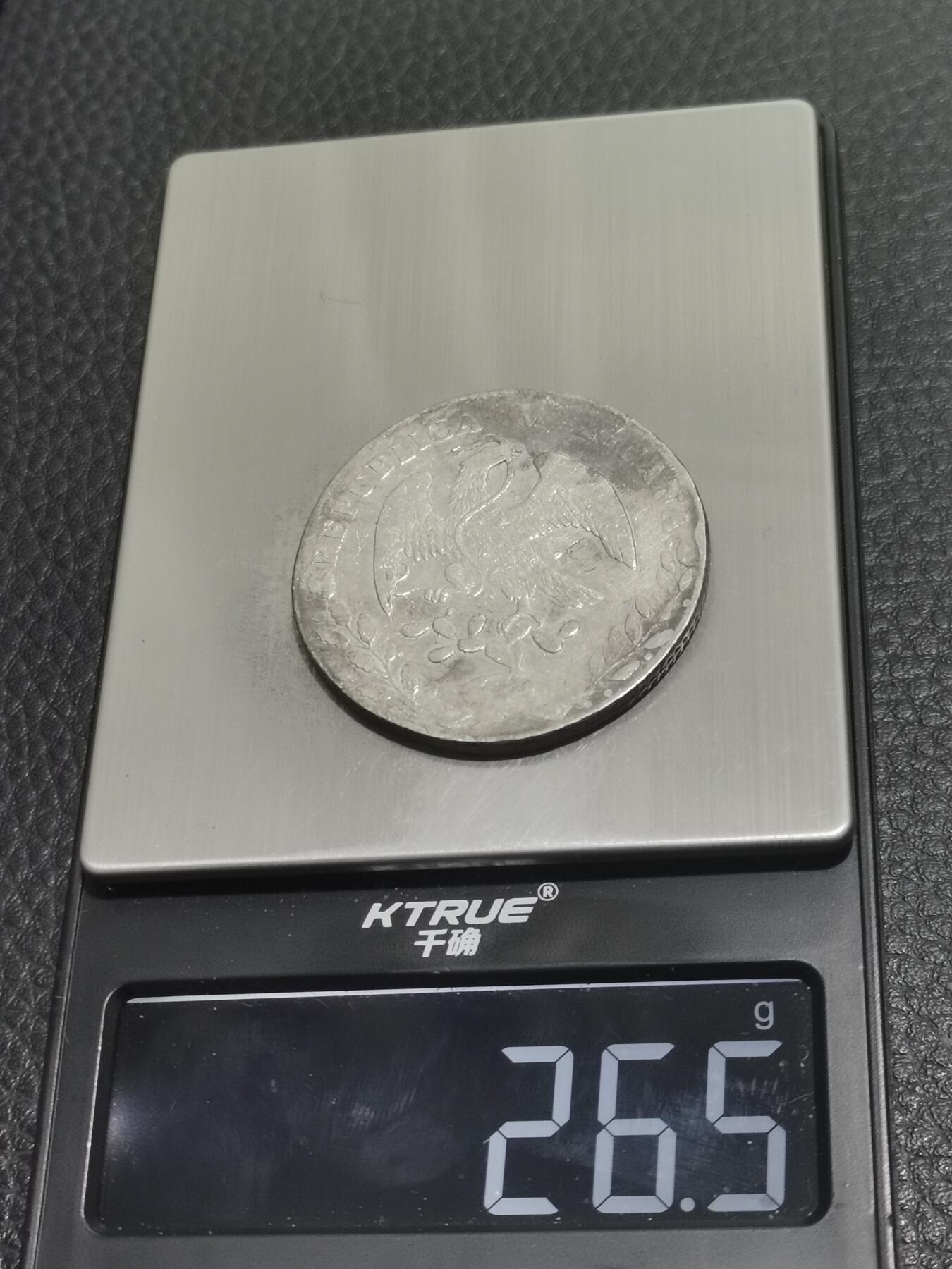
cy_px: 634
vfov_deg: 29.4
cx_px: 476
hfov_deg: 22.3
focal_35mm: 66
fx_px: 2420
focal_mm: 5.58
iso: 100
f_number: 1.8
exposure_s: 1/100
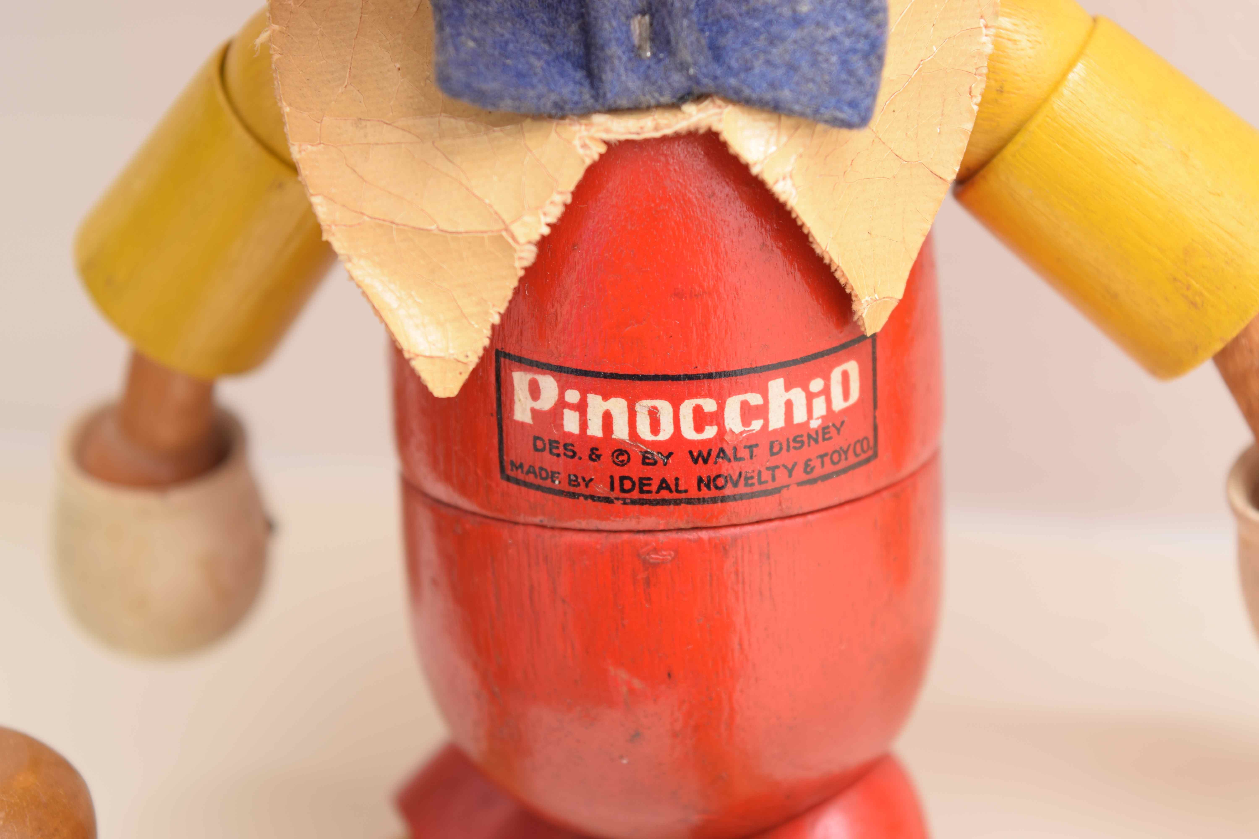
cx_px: 630
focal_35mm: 82
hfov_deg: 24.6
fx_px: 2885
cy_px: 420
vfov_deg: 16.6
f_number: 5.6
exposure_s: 1/60
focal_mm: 55
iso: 100
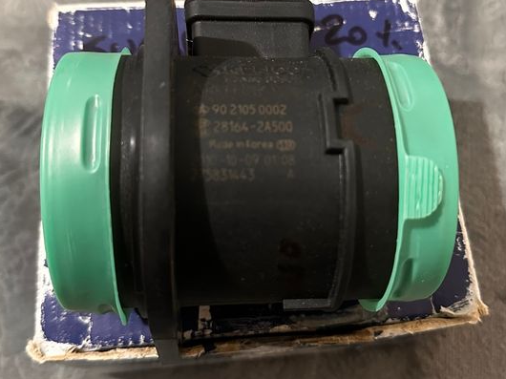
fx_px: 424
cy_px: 153
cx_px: 270
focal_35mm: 29
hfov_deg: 61.6
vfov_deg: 47.9
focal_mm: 6.86
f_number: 1.78
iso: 1000
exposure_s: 1/58
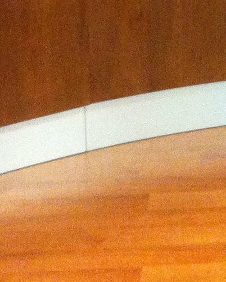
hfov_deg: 8.6
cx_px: 351
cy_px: -218
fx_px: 1471
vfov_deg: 10.4
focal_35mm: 176
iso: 400
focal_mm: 3.85
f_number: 2.8
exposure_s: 1/17
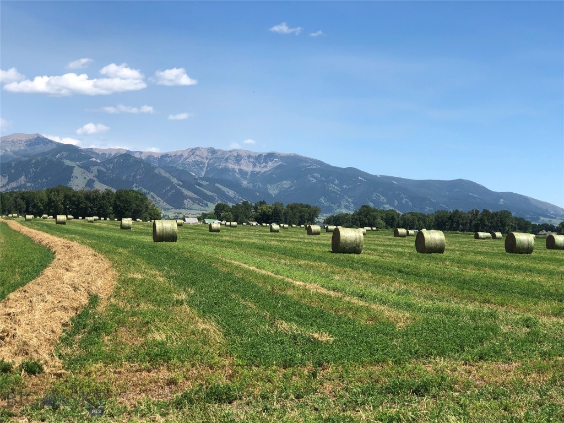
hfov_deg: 33.8
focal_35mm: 57
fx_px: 929
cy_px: 212
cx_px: 282
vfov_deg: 25.7
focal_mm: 6.6
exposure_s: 1/827
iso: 20
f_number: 2.8
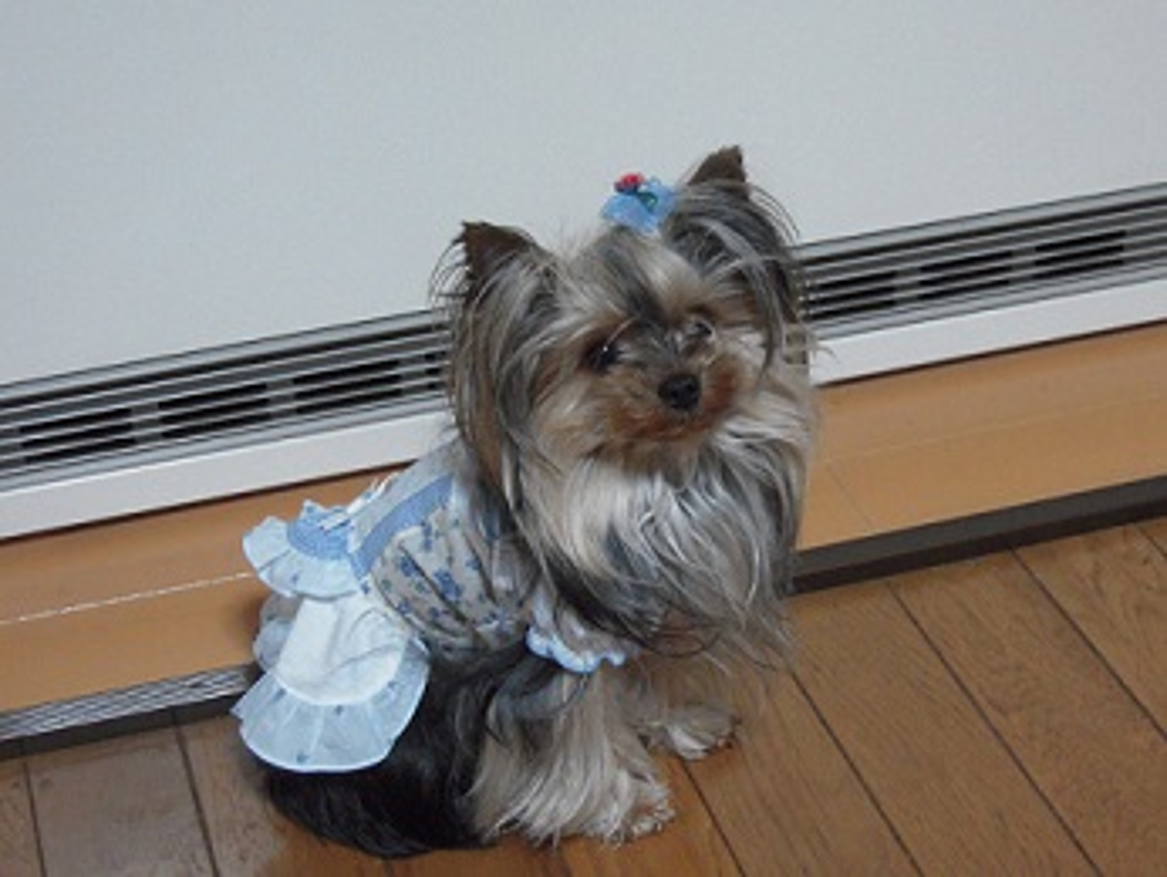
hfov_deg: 32.7
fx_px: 1990
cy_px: 438
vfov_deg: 24.8
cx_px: 584
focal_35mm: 59
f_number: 3.9
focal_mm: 10.5
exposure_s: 1/15
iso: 800
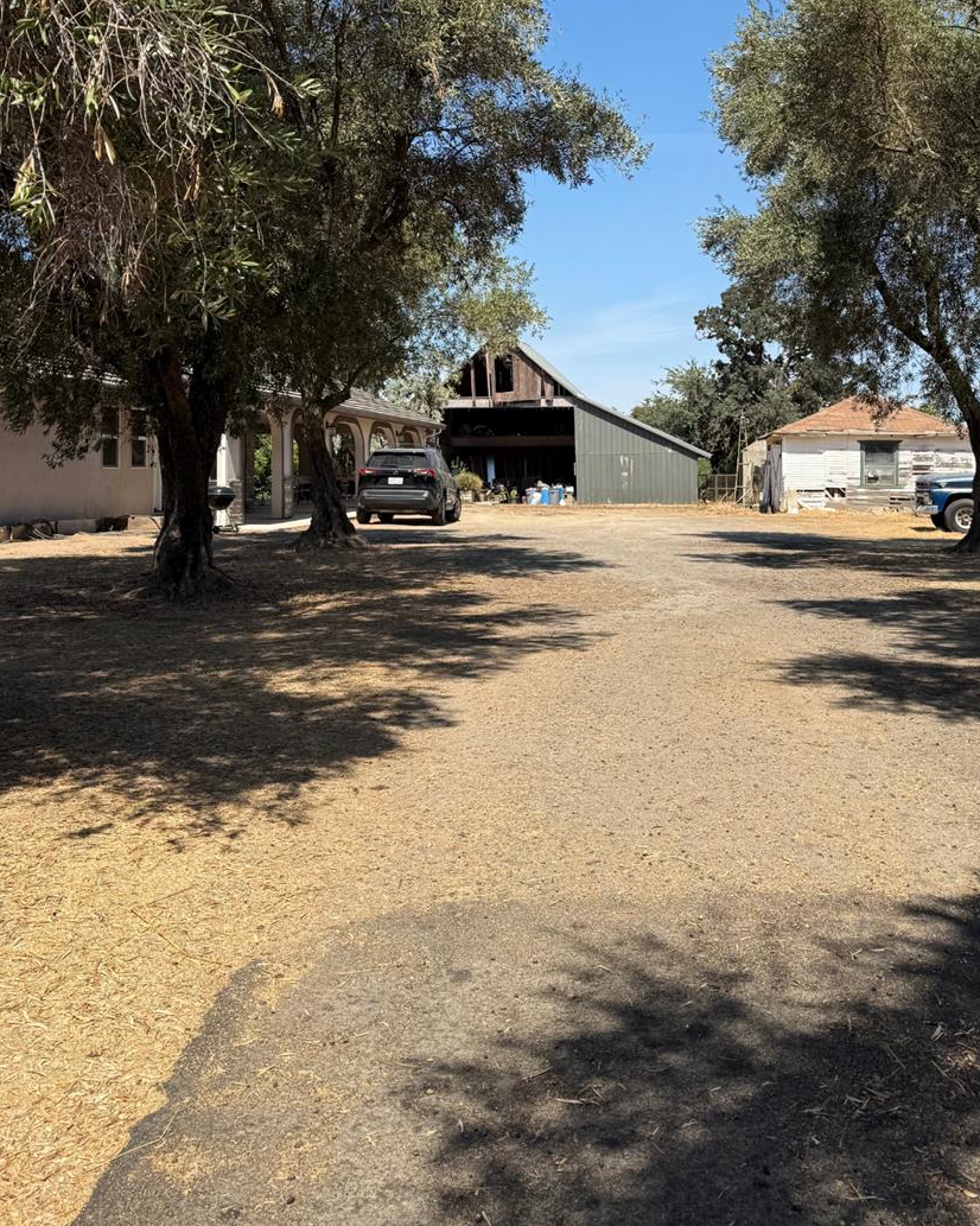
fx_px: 1233
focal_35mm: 34
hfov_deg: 43.3
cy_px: 428
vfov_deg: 52.0
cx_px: 549
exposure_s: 1/3953
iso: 80
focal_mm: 6.76
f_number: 1.78
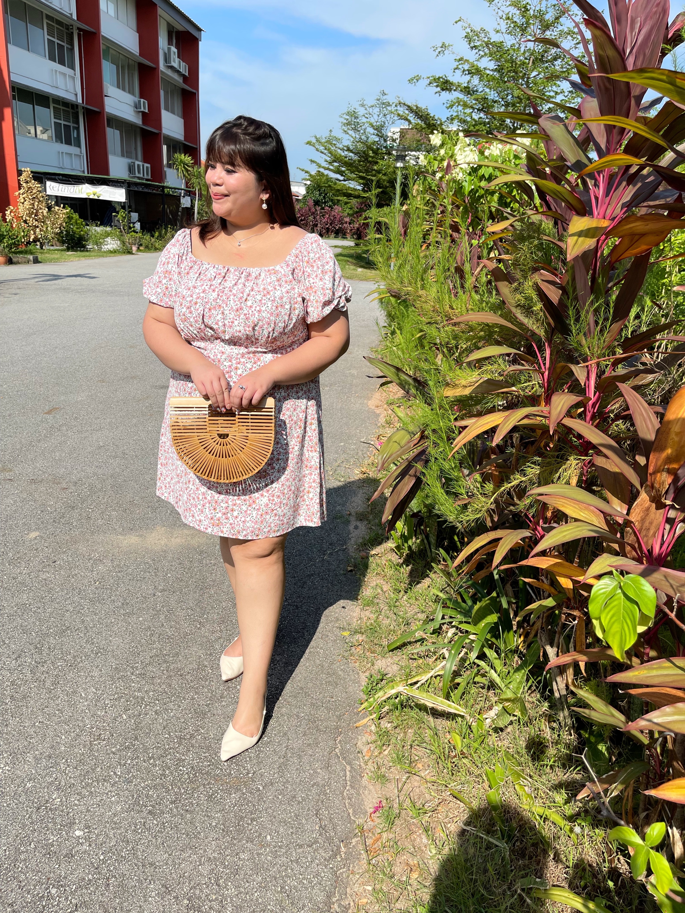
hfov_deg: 53.1
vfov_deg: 67.3
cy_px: 456
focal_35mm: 26
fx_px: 686
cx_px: 342
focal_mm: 5.1
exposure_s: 1/3663
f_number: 1.6
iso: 32
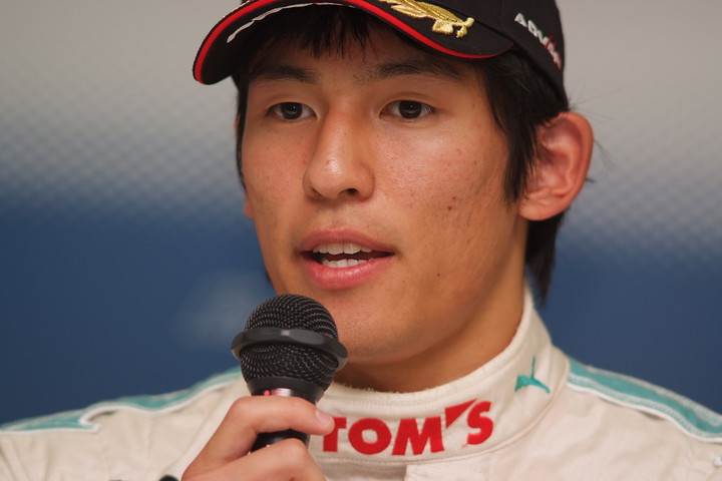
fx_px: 5415
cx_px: 361
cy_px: 240
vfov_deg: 5.1
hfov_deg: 7.6
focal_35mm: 270
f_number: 2.8
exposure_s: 1/250
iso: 200
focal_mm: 180
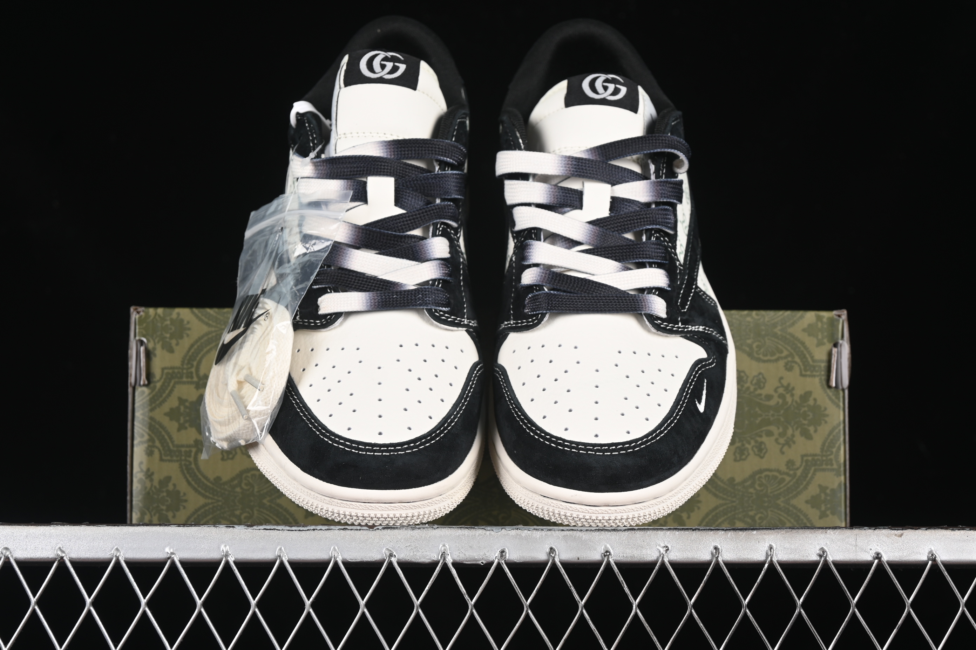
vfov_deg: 18.2
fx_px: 2033
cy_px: 325
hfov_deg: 27.0
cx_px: 488
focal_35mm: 75
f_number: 7.1
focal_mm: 50
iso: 160
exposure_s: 1/60
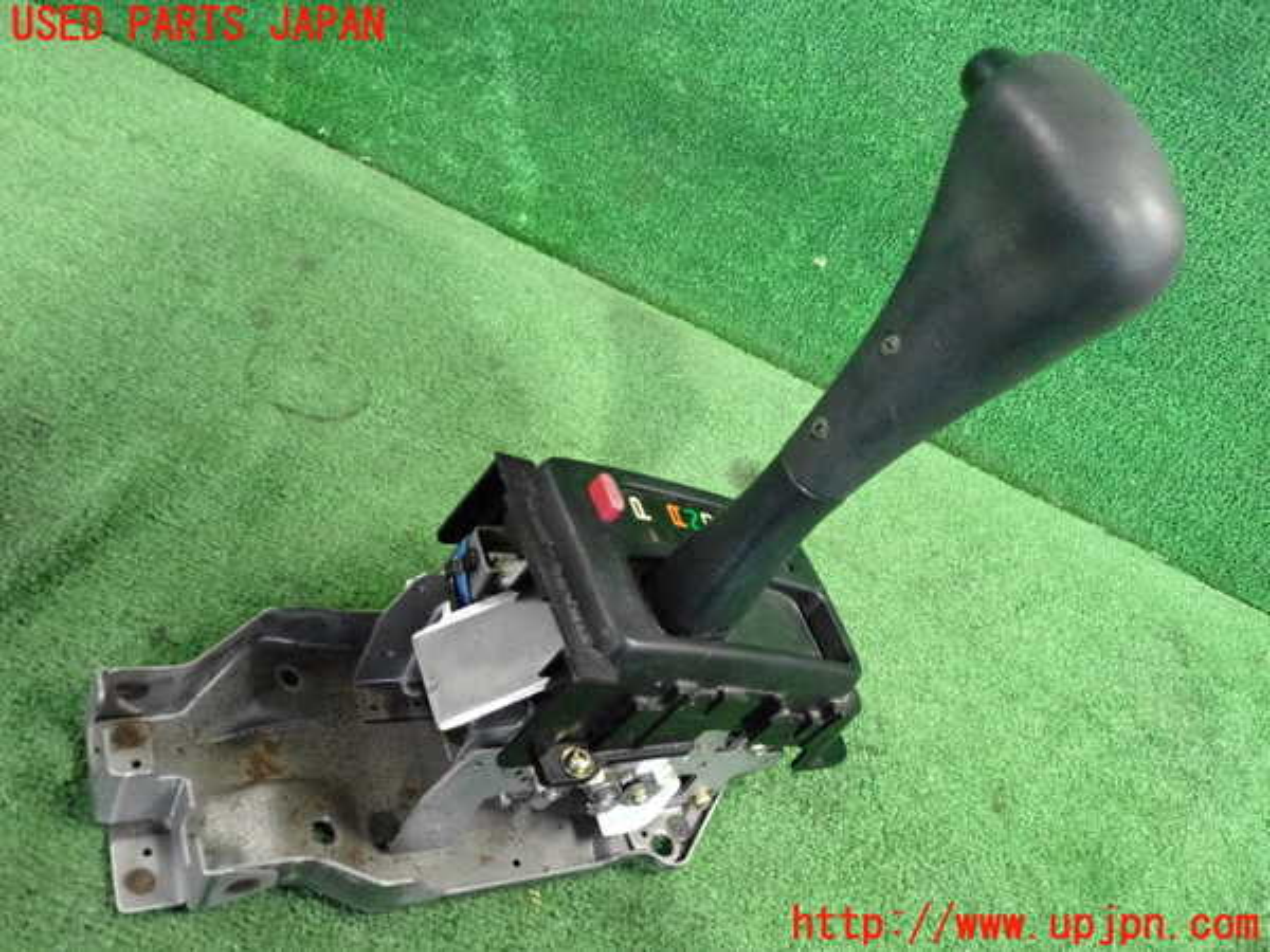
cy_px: 476
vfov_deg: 44.2
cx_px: 635
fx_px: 1174
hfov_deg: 56.8
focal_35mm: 32
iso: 2500
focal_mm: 5.79
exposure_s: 1/125
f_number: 2.4
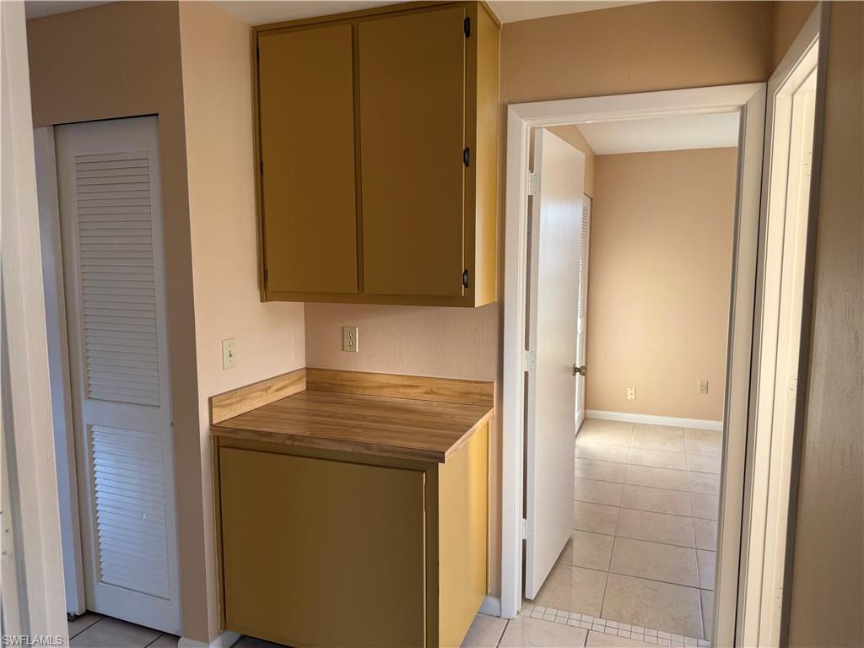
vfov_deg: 56.8
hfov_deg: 71.6
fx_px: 599
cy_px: 324
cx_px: 432
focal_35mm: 24
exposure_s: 1/121
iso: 50
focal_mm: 6.76
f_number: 1.78
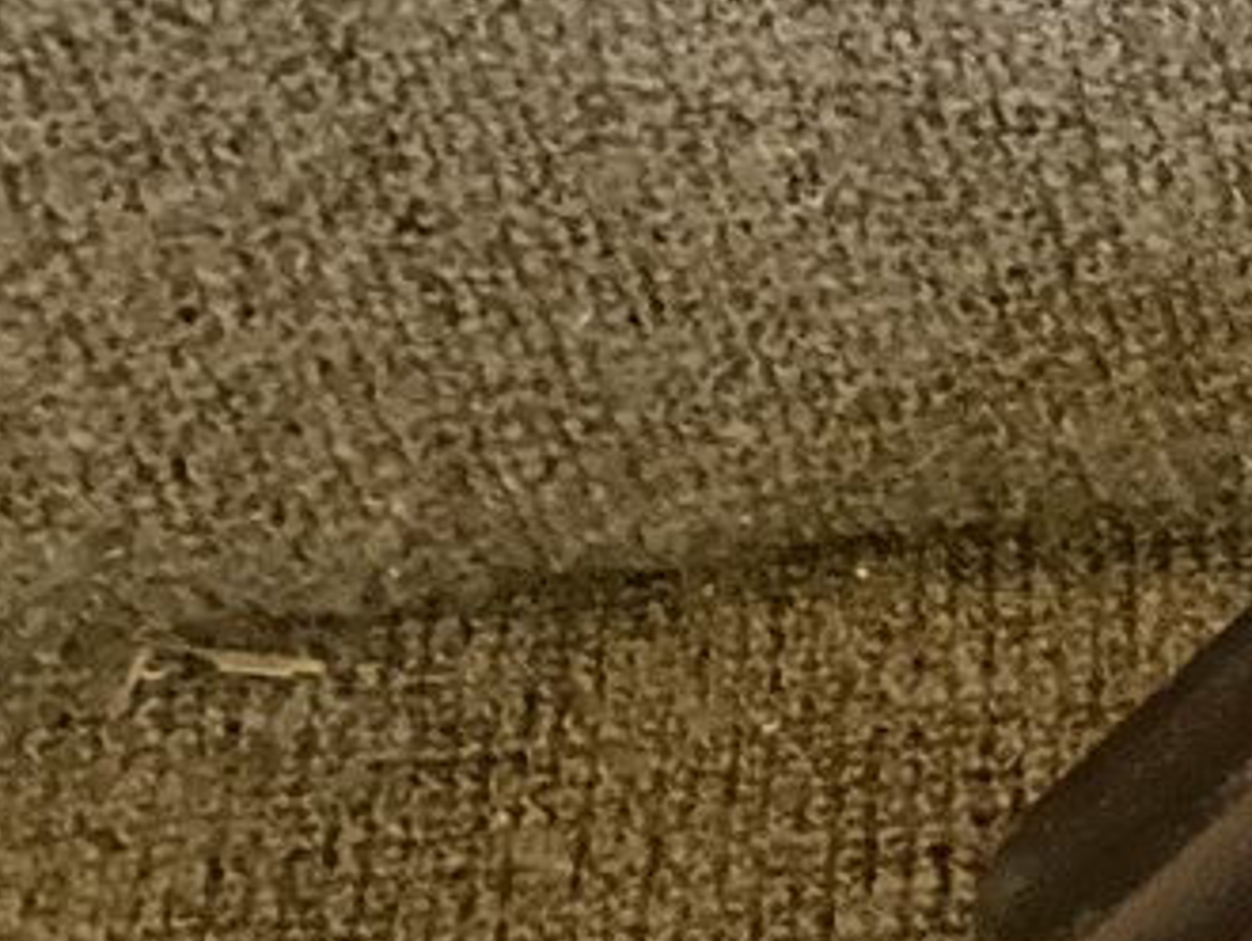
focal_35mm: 142
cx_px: 2787
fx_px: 5140
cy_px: 814
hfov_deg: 11.8
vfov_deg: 10.4
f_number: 2.4
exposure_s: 1/30
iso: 640
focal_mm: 3.3
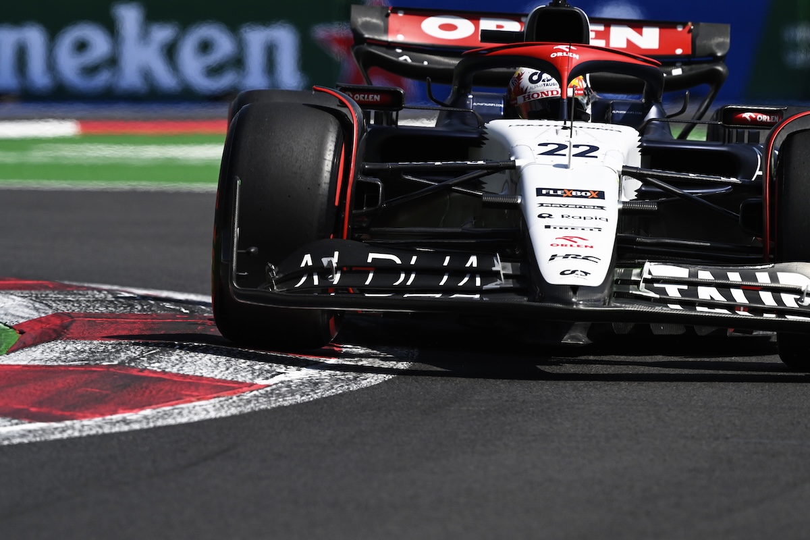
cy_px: 270
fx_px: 12599
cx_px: 405
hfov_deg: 3.7
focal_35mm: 560
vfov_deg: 2.5
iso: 800
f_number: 8
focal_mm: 560
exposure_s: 1/5000
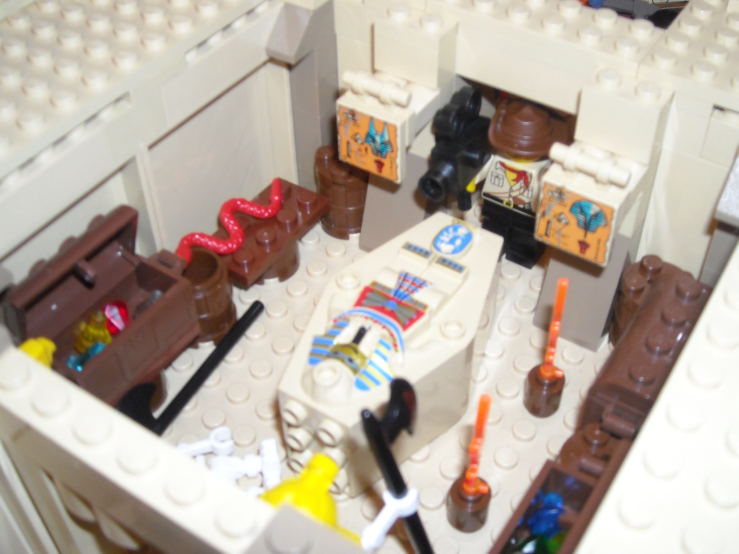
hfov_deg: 42.9
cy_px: 249
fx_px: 939
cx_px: 396
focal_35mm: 44
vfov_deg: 32.8
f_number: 2.8
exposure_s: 1/60
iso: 200
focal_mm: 5.7
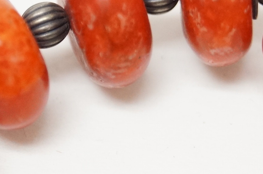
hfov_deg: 8.8
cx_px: 180
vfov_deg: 5.8
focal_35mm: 234
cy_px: -3
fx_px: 1710
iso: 2000
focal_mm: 55
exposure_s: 1/100
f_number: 5.6
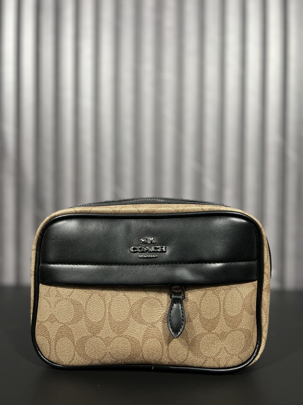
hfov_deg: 53.1
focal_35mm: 26
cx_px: 152
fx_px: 303
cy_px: 202
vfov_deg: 67.3
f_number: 1.5
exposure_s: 1/120
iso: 125
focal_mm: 5.7
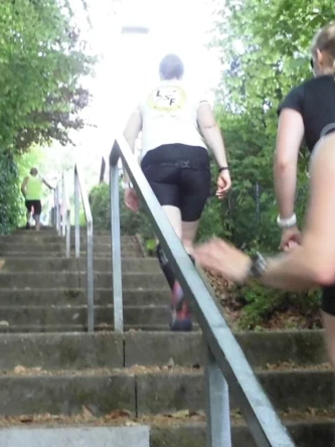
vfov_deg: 32.1
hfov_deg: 24.4
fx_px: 774
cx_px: 147
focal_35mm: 60
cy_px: 251
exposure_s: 1/50
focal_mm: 4.6
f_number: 3.2
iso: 400
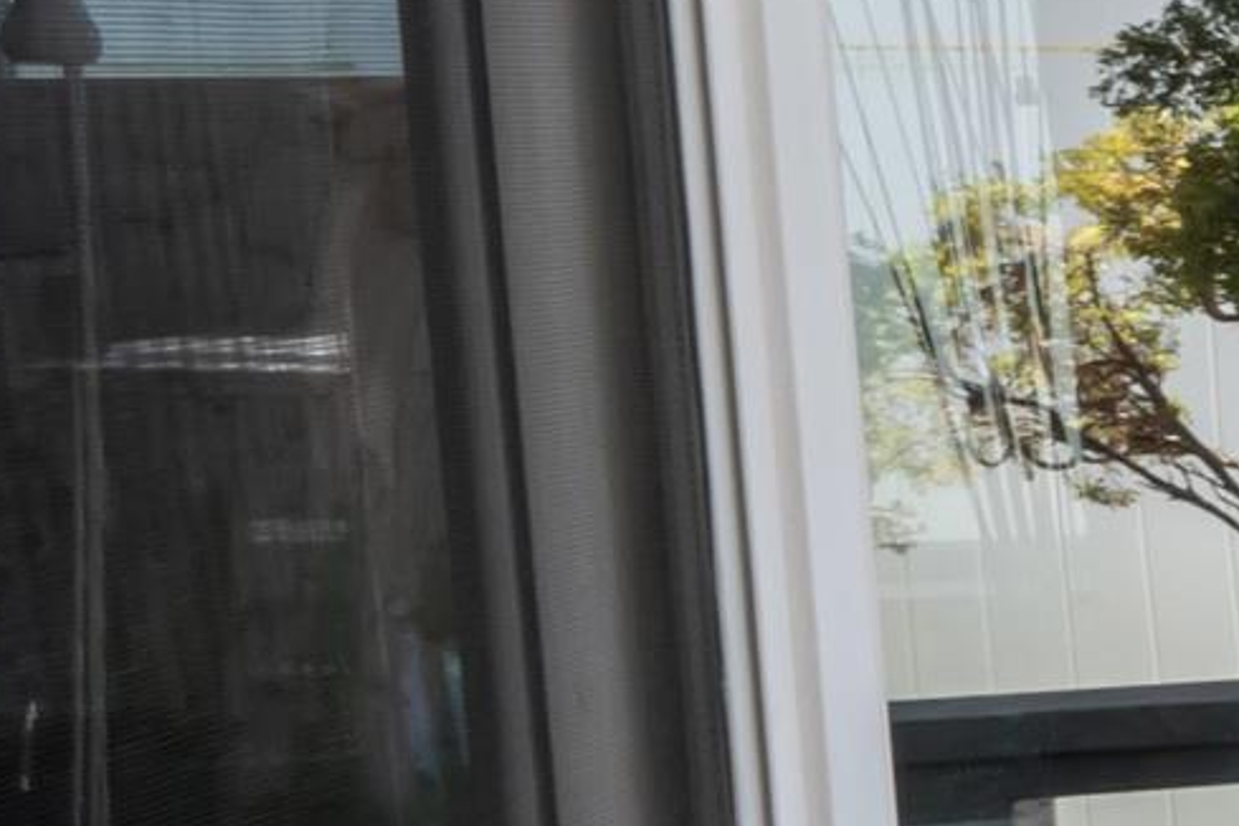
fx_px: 3028
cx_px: 3775
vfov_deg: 15.5
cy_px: 388
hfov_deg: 11.3
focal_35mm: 88
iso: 500
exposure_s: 1/15
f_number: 20
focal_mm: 14
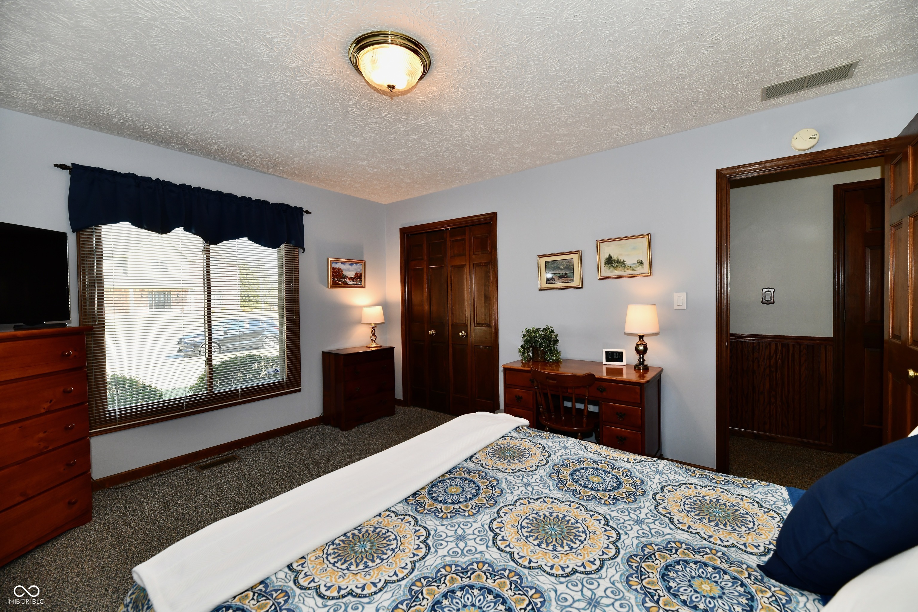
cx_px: 459
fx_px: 357
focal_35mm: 14
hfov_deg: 104.3
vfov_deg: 81.2
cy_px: 306
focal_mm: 14
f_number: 6.3
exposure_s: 1/100
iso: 640
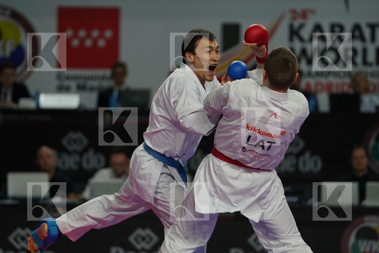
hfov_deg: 6.9
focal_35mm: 300
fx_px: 3158
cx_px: 190
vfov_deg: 4.6
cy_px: 126
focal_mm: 200
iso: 1000
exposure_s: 1/1000
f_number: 2.8
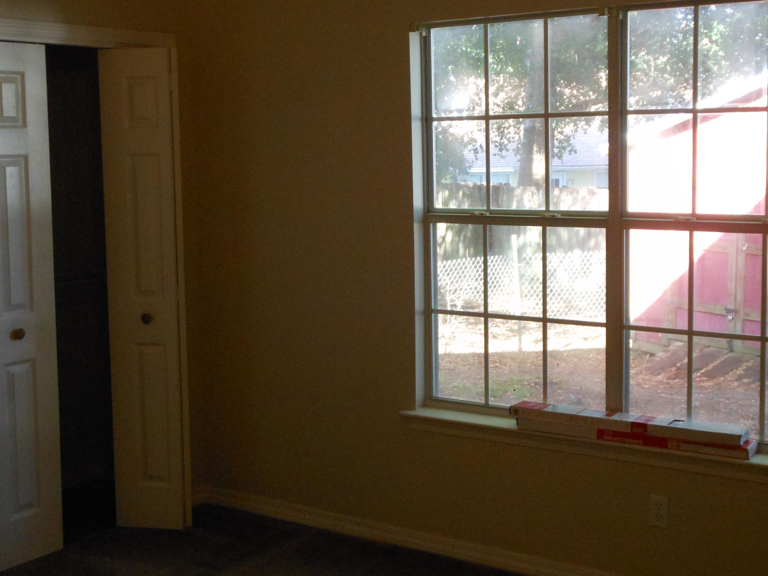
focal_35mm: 54
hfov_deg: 35.5
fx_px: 1198
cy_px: 223
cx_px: 401
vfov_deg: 27.0
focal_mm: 6.8
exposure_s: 1/50
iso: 400
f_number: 3.6
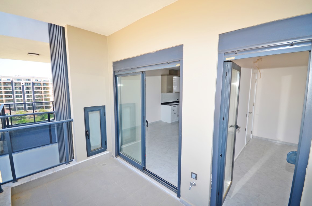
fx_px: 130
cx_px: 156
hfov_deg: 100.5
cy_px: 103
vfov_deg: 77.1
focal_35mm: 15
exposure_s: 1/125
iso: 140
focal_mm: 10
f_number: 5.6
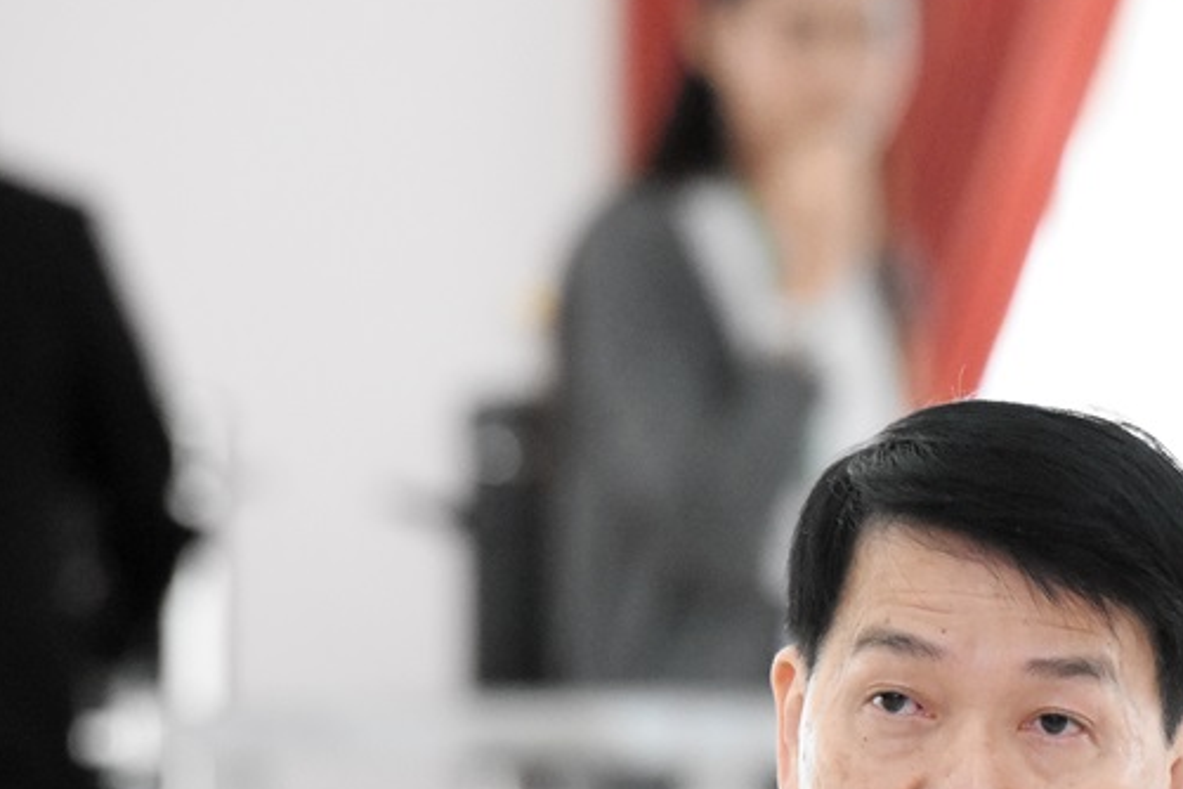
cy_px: 909
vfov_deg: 1.9
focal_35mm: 719
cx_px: 1006
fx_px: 23625
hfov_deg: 2.9
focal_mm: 200
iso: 3200
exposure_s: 1/160
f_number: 3.5
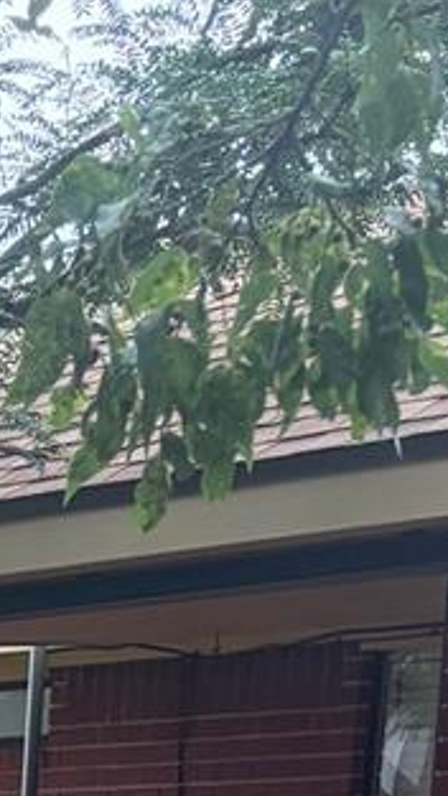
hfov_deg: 8.0
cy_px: 1884
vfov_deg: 12.4
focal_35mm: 139
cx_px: -657
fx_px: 2936
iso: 50
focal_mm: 5.96
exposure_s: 1/387
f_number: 1.6
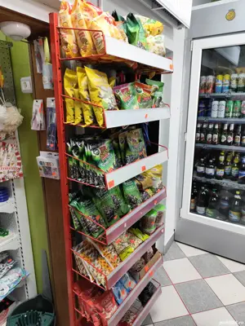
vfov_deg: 73.9
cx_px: 122
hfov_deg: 58.9
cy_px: 163
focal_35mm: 23
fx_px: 217
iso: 640
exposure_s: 1/100
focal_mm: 6.19
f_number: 1.65
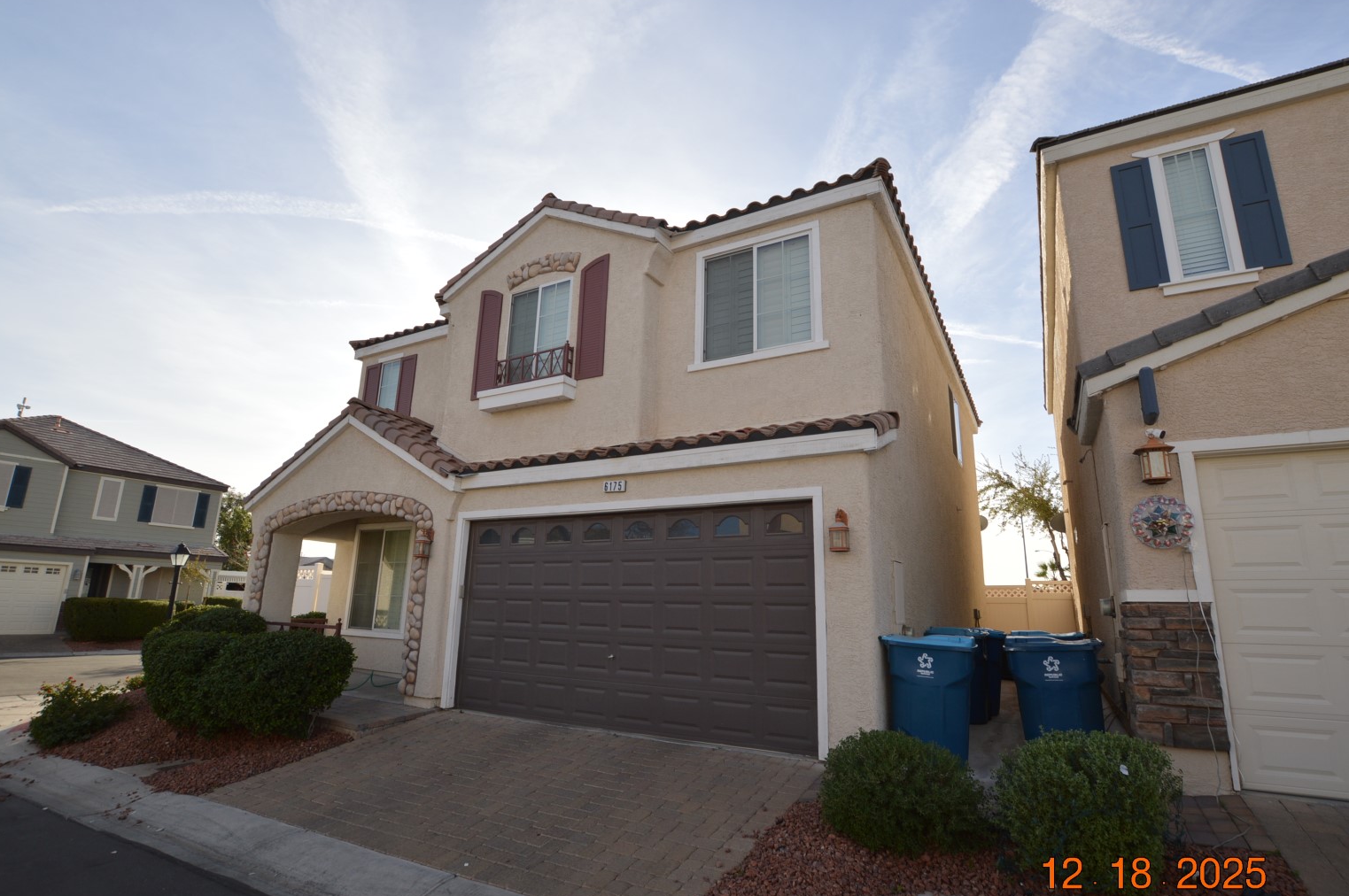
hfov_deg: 96.8
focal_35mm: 16
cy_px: 466
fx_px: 599
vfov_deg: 73.6
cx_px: 682
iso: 100
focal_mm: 10
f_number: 8
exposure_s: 1/200
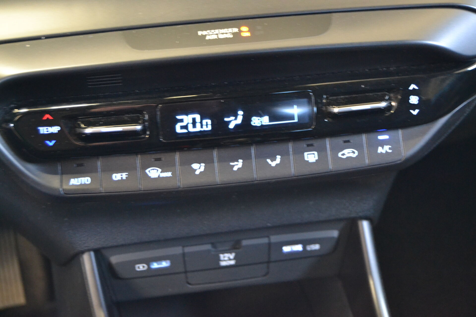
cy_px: 158
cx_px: 238
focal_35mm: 63
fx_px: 833
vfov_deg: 21.6
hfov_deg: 31.9
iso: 3200
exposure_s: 1/6
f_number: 5
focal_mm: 42
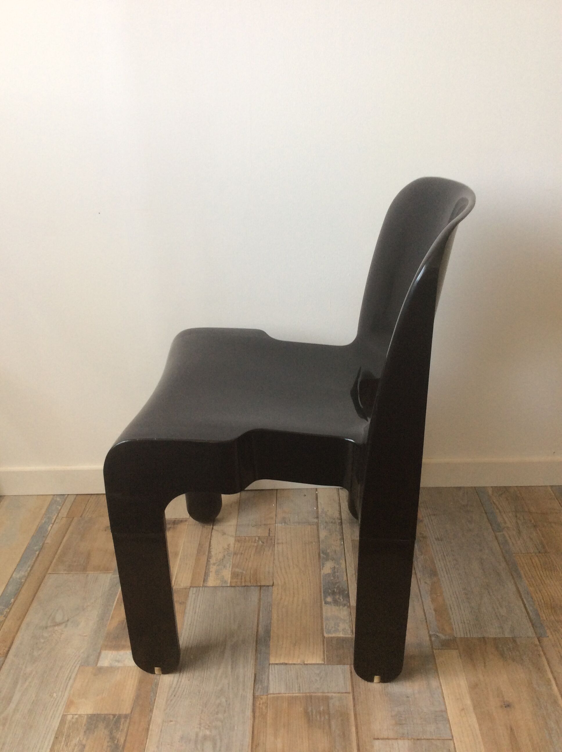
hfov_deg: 44.1
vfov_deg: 56.9
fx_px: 695
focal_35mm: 32
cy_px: 376
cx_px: 281
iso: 50
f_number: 2.4
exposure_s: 1/50
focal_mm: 3.3
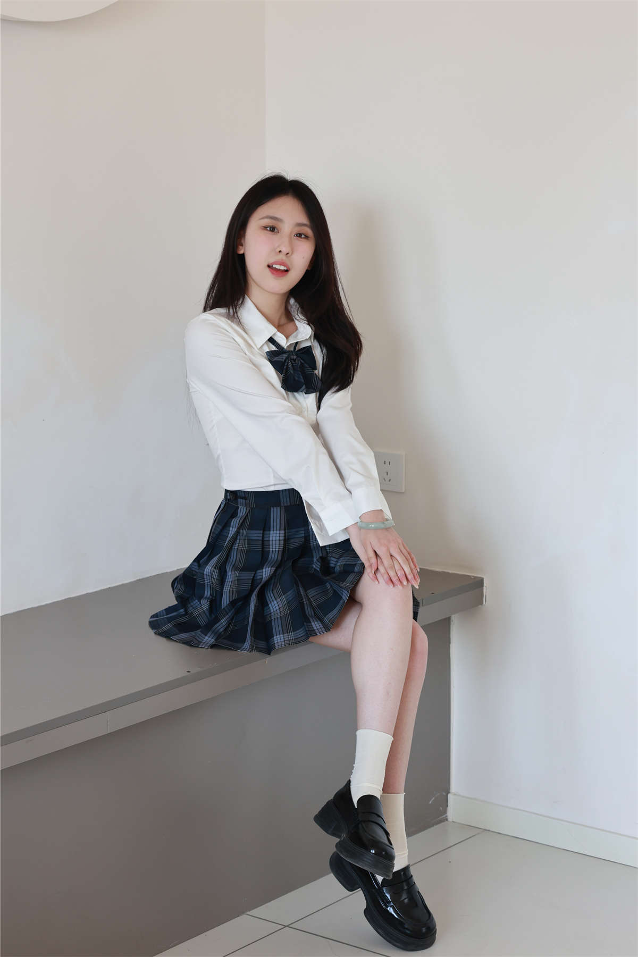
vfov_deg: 23.9
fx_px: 2259
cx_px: 319
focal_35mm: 85
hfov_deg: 16.1
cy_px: 478
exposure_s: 1/100
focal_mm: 85
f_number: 6.3
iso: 1250
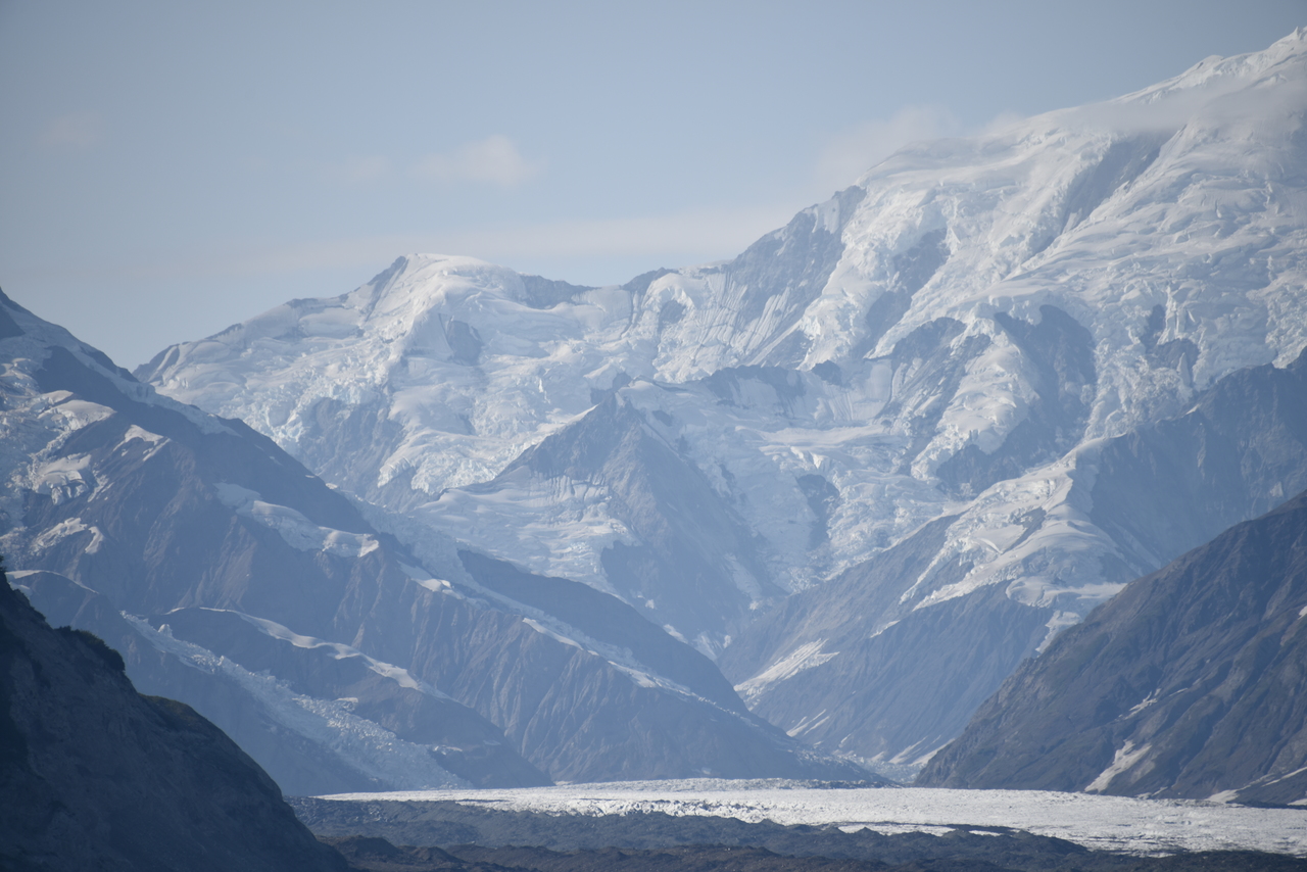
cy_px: 436
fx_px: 10893
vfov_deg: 4.6
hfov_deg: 6.9
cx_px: 654
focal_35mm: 300
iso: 100
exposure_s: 1/640
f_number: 6.3
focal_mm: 300
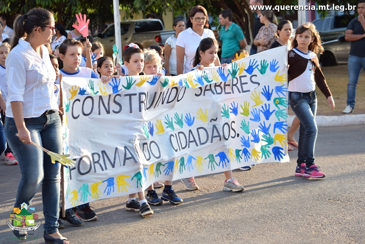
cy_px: 122
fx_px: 1186
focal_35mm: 117
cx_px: 182
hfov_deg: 17.5
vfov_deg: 11.7
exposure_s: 1/200
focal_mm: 78
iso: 100
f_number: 4.5
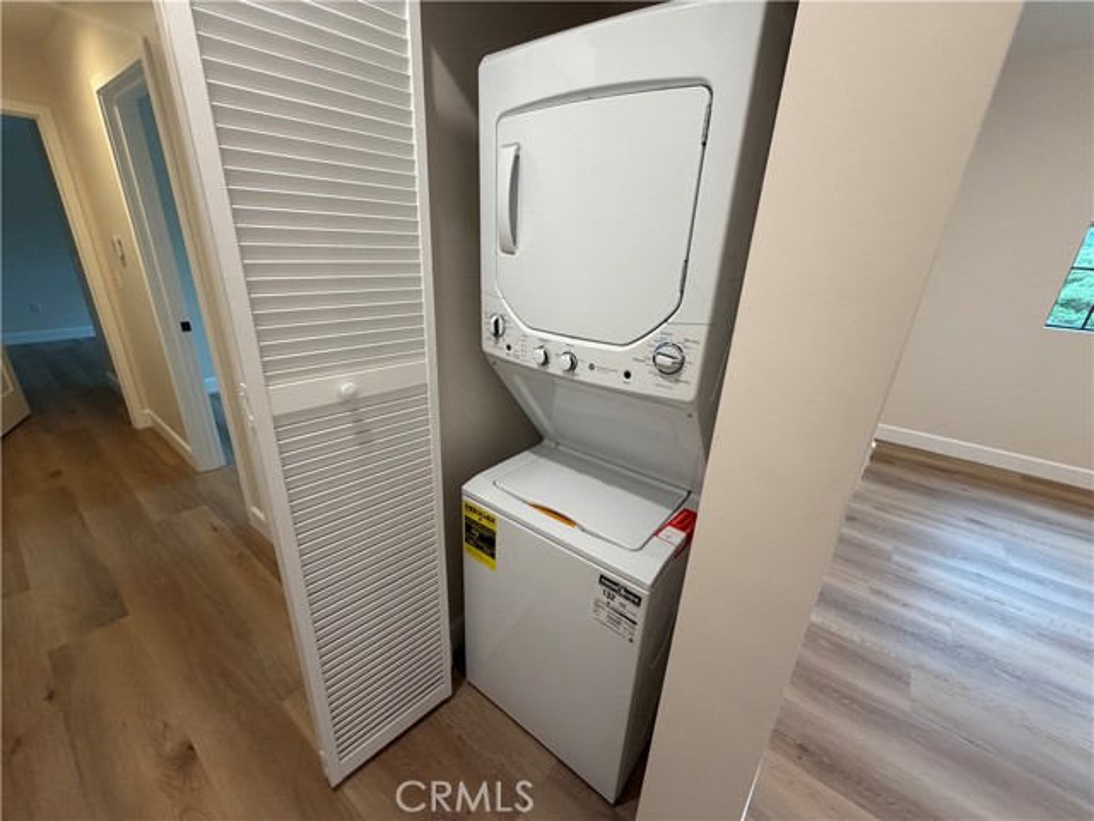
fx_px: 442
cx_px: 547
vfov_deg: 85.7
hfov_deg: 102.1
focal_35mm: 14
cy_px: 410
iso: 320
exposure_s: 1/120
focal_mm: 2.22
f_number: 2.2
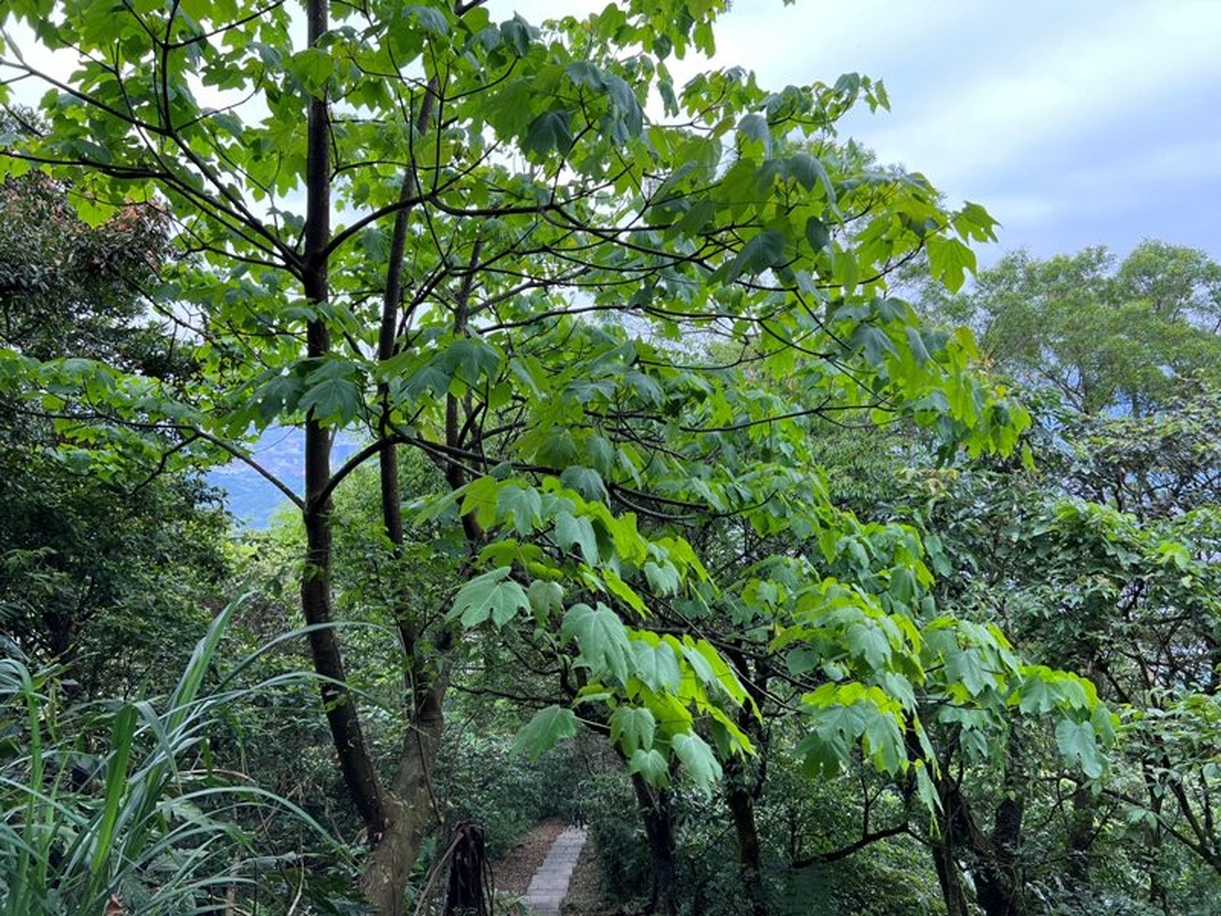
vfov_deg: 53.1
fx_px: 917
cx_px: 610
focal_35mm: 26
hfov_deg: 67.3
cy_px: 458
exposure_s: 1/148
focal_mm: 5.7
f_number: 1.5
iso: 64
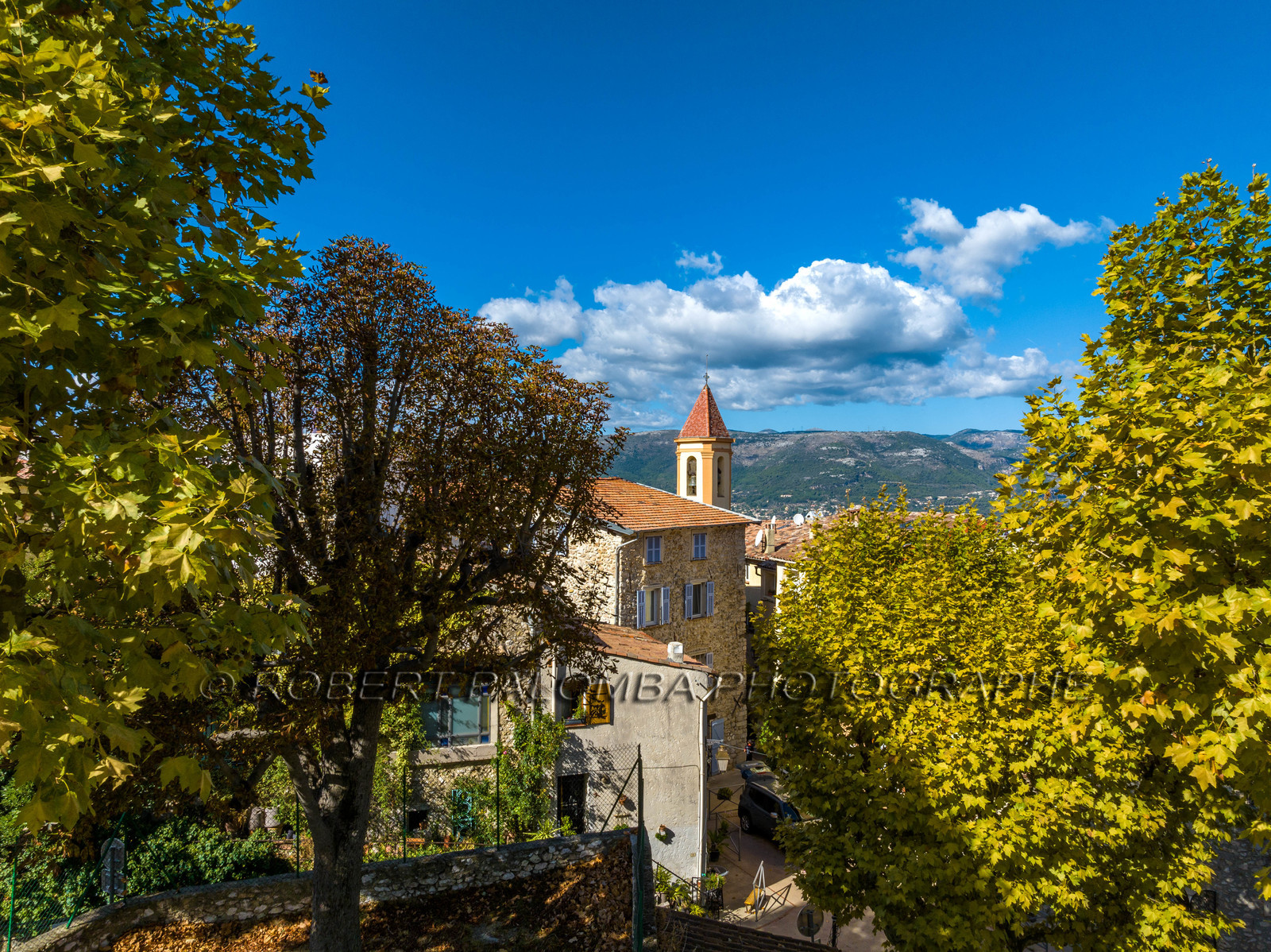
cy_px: 476
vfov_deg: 56.8
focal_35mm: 24
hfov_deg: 71.6
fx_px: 881
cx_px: 636
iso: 100
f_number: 10
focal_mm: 12.3
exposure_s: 1/200
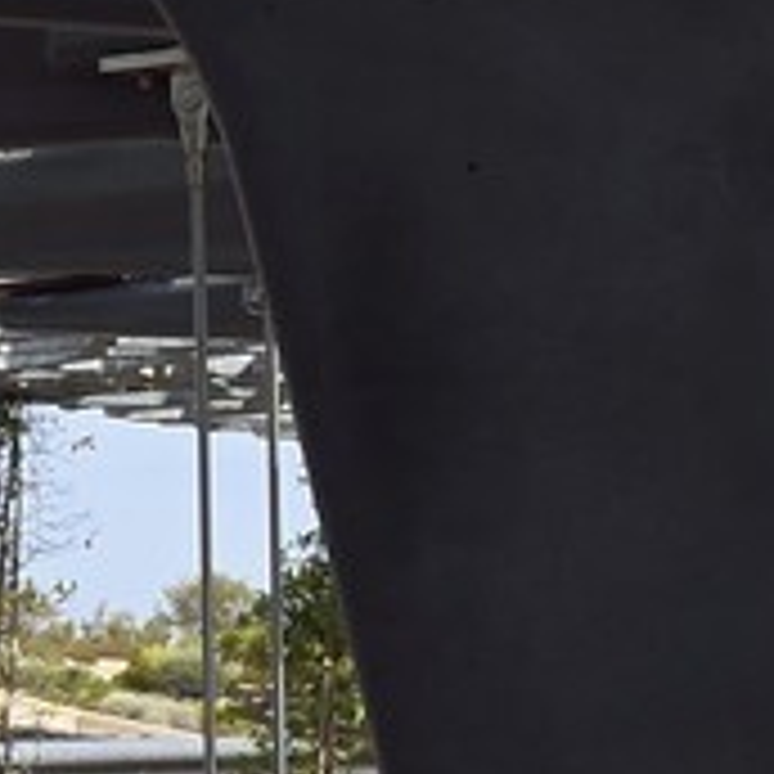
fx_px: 4806
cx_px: -2556
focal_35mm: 190
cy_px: 670
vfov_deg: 9.2
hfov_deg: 6.7
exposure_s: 1/200
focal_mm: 24
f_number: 13
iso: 200
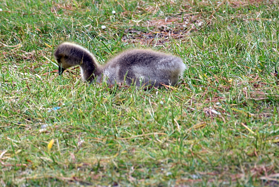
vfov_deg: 8.7
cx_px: 140
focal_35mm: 158
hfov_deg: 13.0
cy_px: 94
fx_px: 1222
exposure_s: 1/60
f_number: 5.6
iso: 125
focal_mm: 105
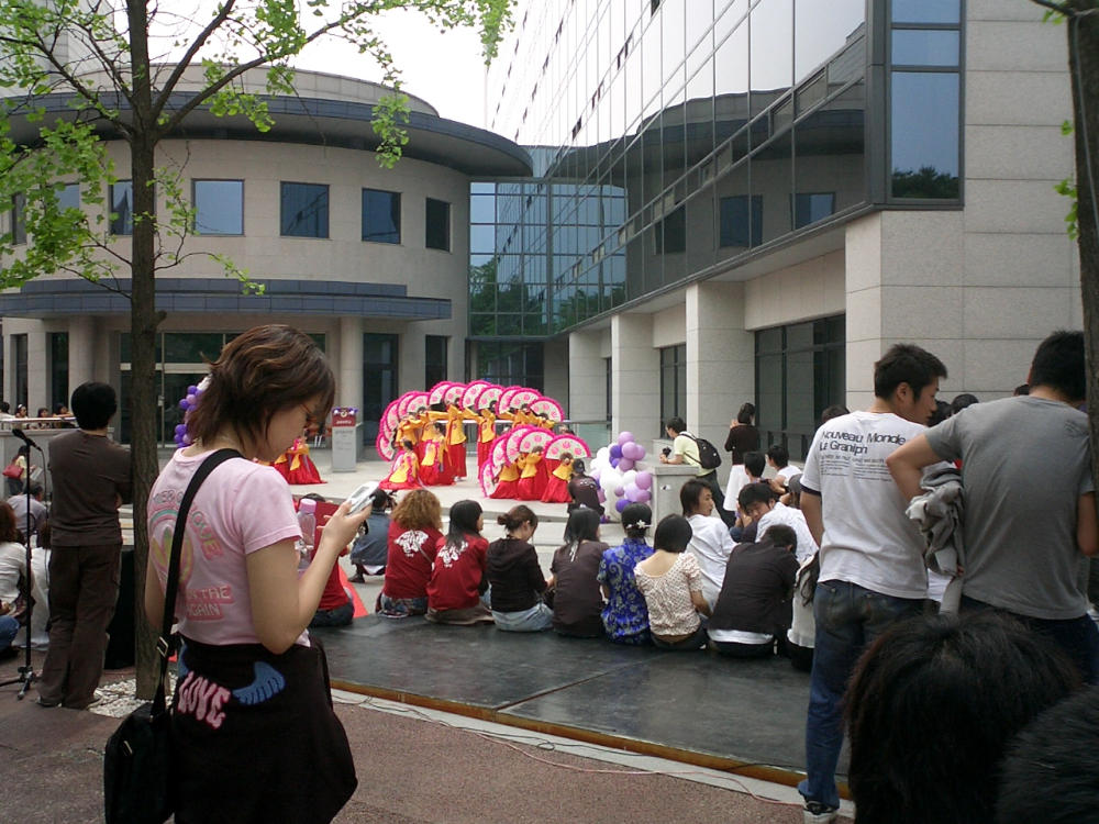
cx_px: 550
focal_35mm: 37
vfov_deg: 38.7
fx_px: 1175
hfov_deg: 50.1
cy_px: 412
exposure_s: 1/400
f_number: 3.5
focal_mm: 5.6
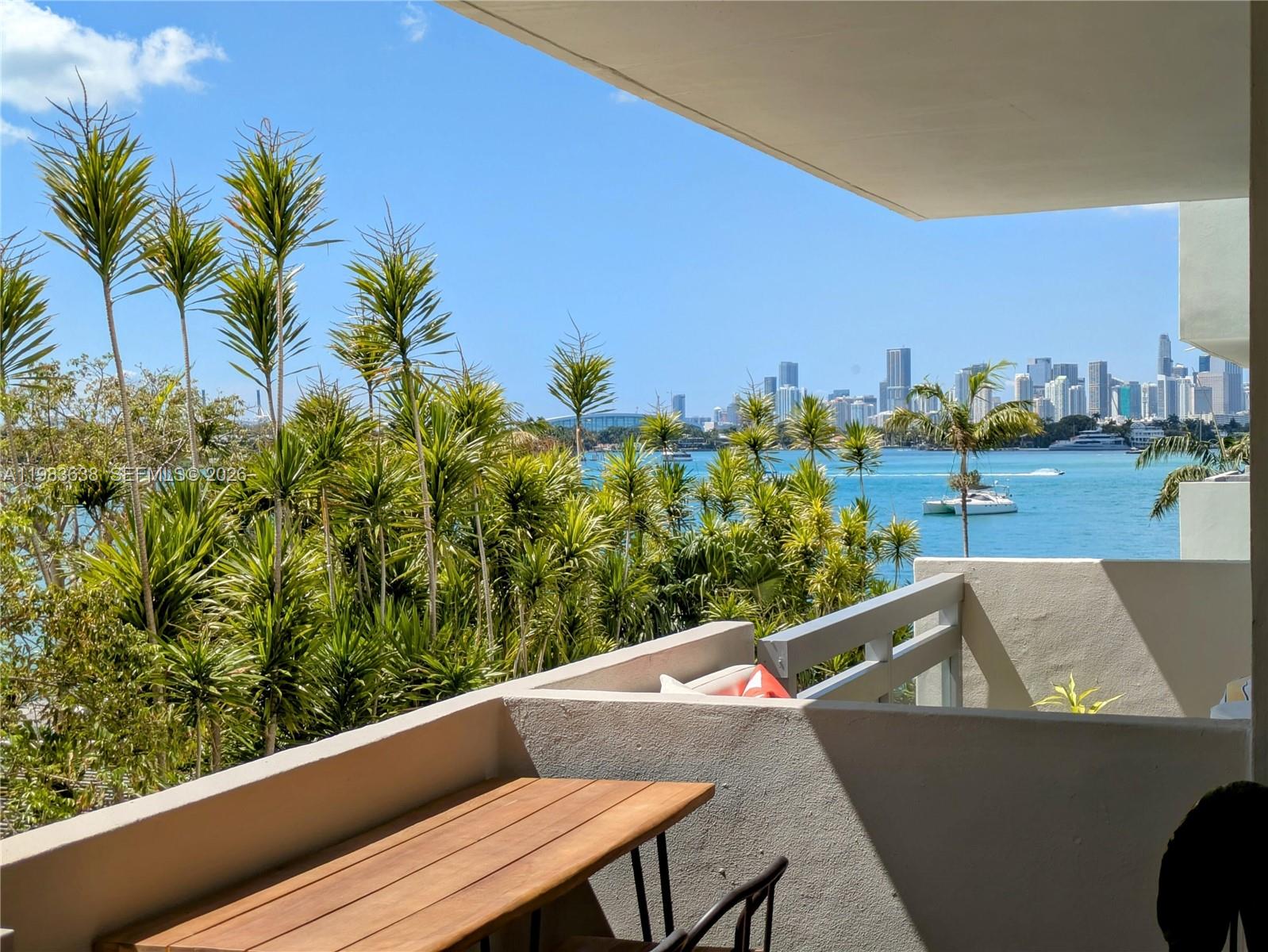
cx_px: 634
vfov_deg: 28.6
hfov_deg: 37.5
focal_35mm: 51
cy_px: 476
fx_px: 1869
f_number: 1.89
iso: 45
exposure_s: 1/2268
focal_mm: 5.43
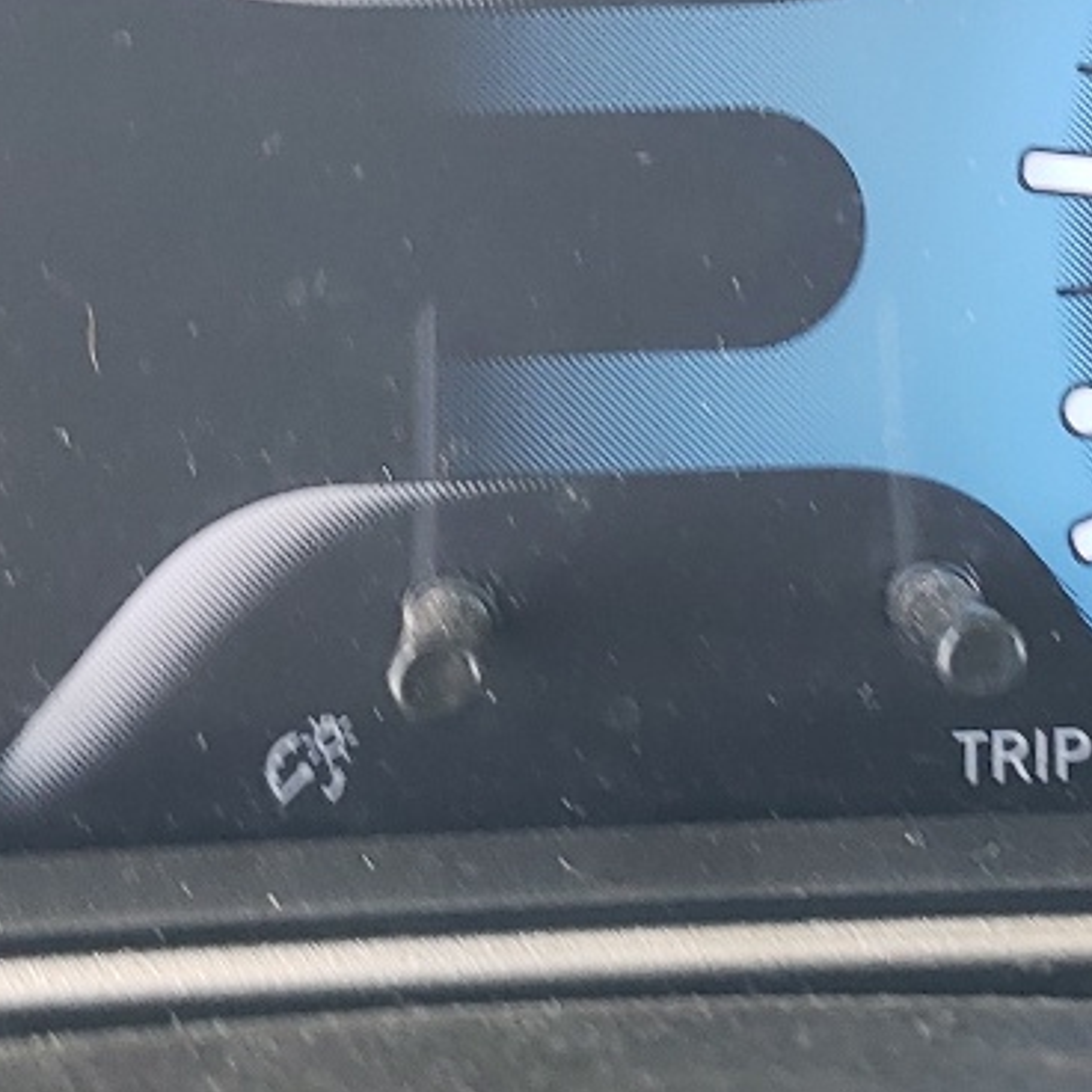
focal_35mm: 100
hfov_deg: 17.3
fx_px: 3569
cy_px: -101
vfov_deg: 16.9
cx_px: 810
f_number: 1.5
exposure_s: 1/60.2
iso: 57
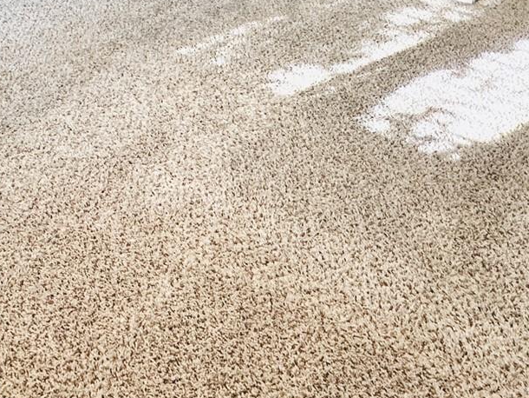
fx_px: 719
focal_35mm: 47
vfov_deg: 23.0
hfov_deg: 39.7
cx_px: 154
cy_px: -242
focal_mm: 2.22
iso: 250
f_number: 2.2
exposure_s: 1/120
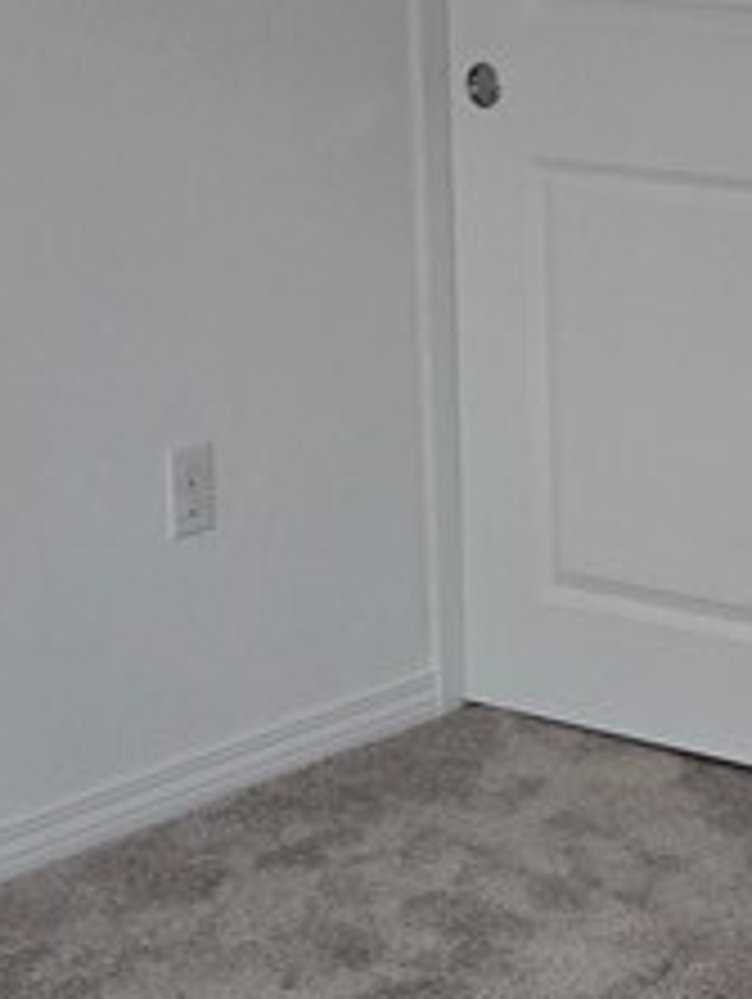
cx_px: 910
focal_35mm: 106
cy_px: 297
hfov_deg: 13.6
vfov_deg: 18.5
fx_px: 3064
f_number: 1.8
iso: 80
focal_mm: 5.4
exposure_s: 1/859
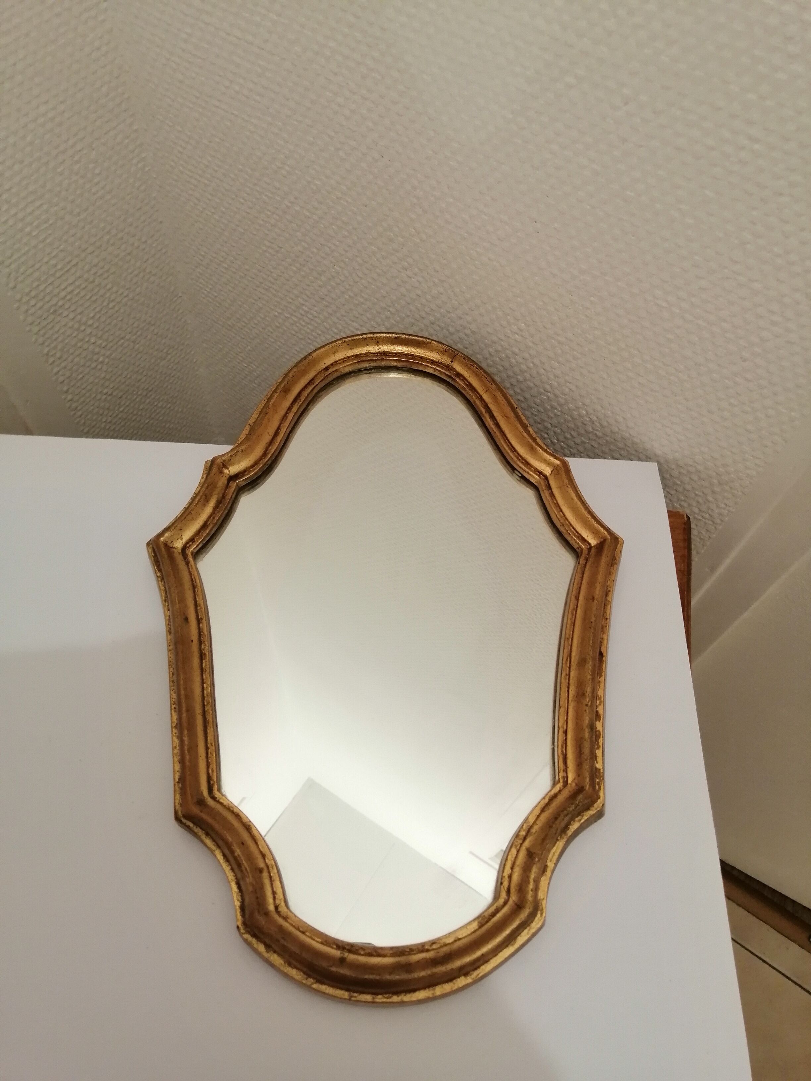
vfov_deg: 67.3
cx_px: 406
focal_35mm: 26
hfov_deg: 53.1
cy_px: 540
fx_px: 812
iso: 200
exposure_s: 1/33.3
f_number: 1.8
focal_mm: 3.96
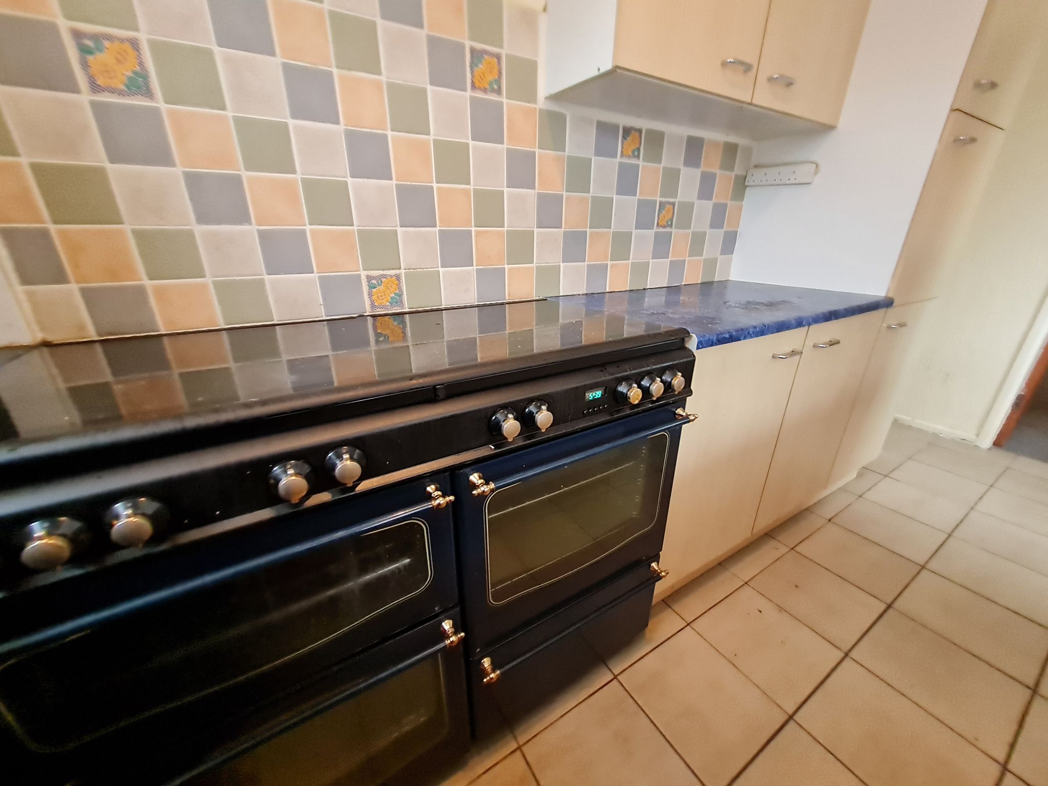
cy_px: 393
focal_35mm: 13
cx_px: 524
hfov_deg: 106.2
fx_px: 394
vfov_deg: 89.9
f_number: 2.2
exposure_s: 1/50
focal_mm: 1.74
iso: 400
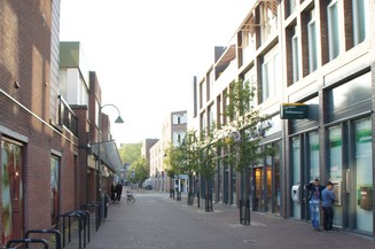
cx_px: 166
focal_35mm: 38
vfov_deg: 34.5
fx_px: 395
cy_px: 173
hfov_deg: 50.7
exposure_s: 1/60
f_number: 5.6
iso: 100
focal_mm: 18
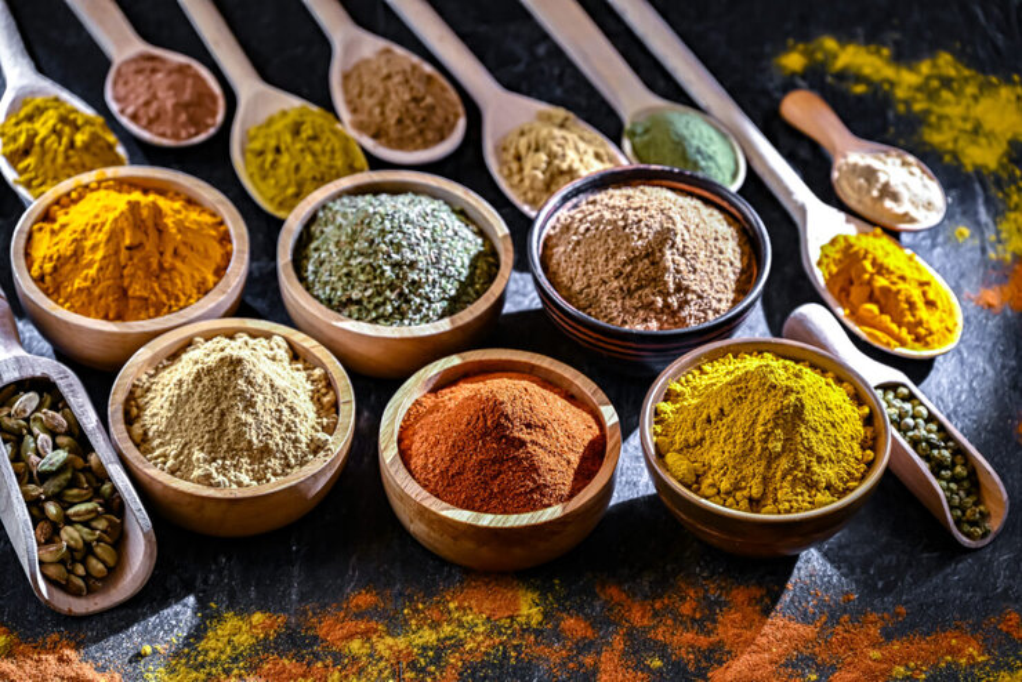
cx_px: 511
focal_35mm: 135
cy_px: 341
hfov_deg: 15.2
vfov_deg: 10.2
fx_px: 3834
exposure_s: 1/60
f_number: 6.3
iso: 1800
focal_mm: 135
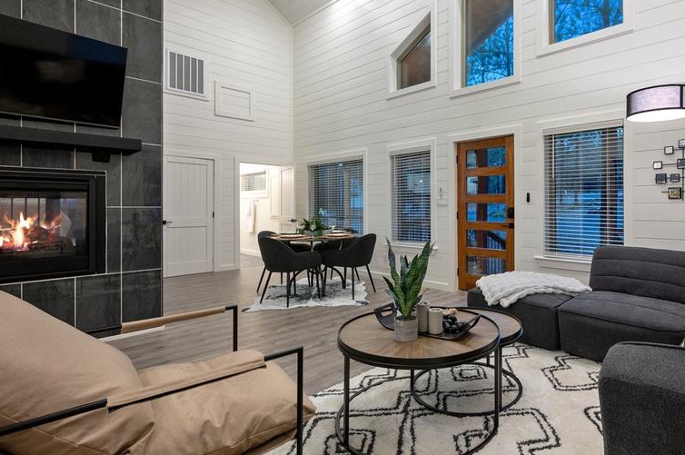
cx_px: 445
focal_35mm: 19
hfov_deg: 84.6
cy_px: 217
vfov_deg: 64.4
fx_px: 361
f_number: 10
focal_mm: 14
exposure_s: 1/5
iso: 200
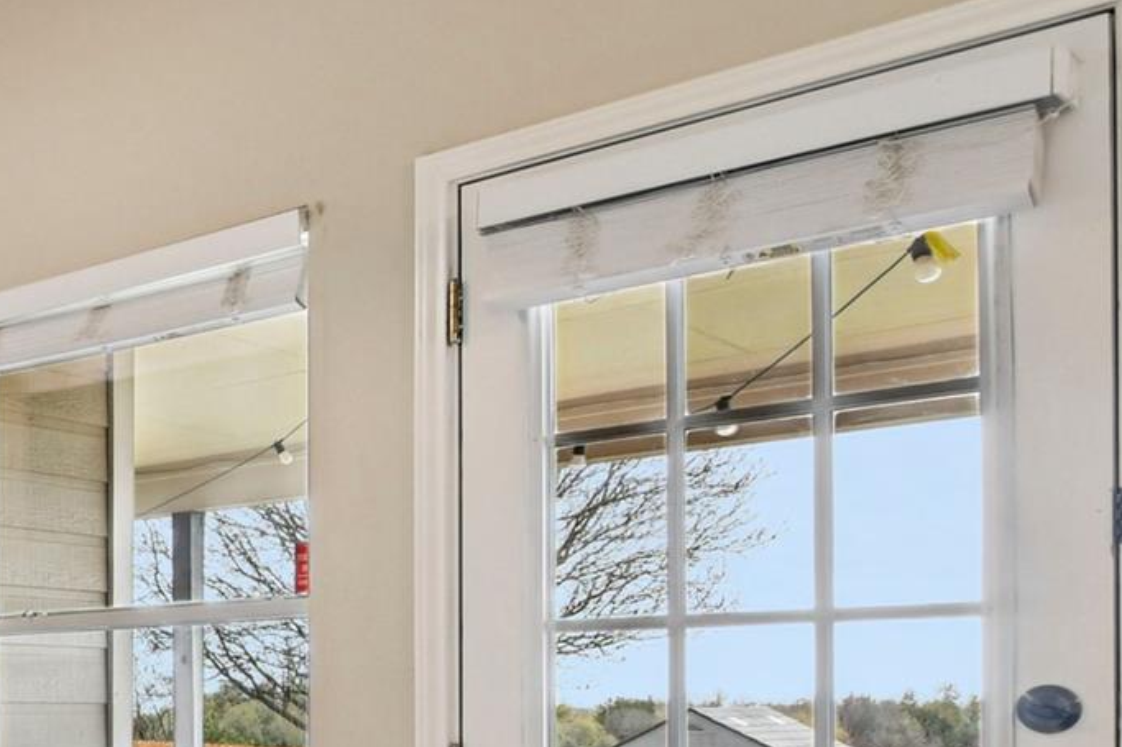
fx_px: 1402
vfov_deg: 29.1
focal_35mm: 45
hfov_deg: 32.2
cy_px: 616
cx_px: -360
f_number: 8
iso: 400
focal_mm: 10
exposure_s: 1/80
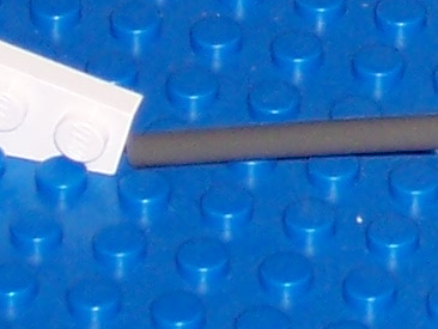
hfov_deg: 2.8
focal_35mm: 710
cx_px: 1069
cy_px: -368
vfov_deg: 2.1
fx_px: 8990
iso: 100
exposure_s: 1/90
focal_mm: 18.7
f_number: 4.1
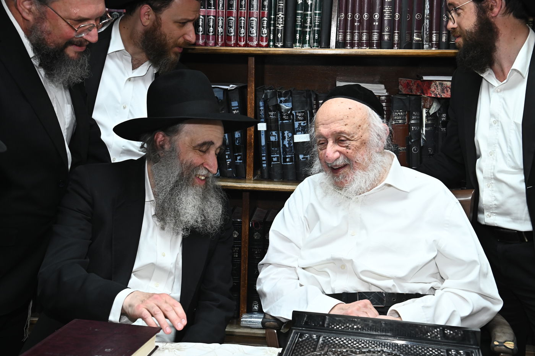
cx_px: 268
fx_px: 742
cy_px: 178
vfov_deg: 26.9
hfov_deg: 39.6
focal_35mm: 50
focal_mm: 50
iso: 2000
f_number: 10
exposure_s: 1/200
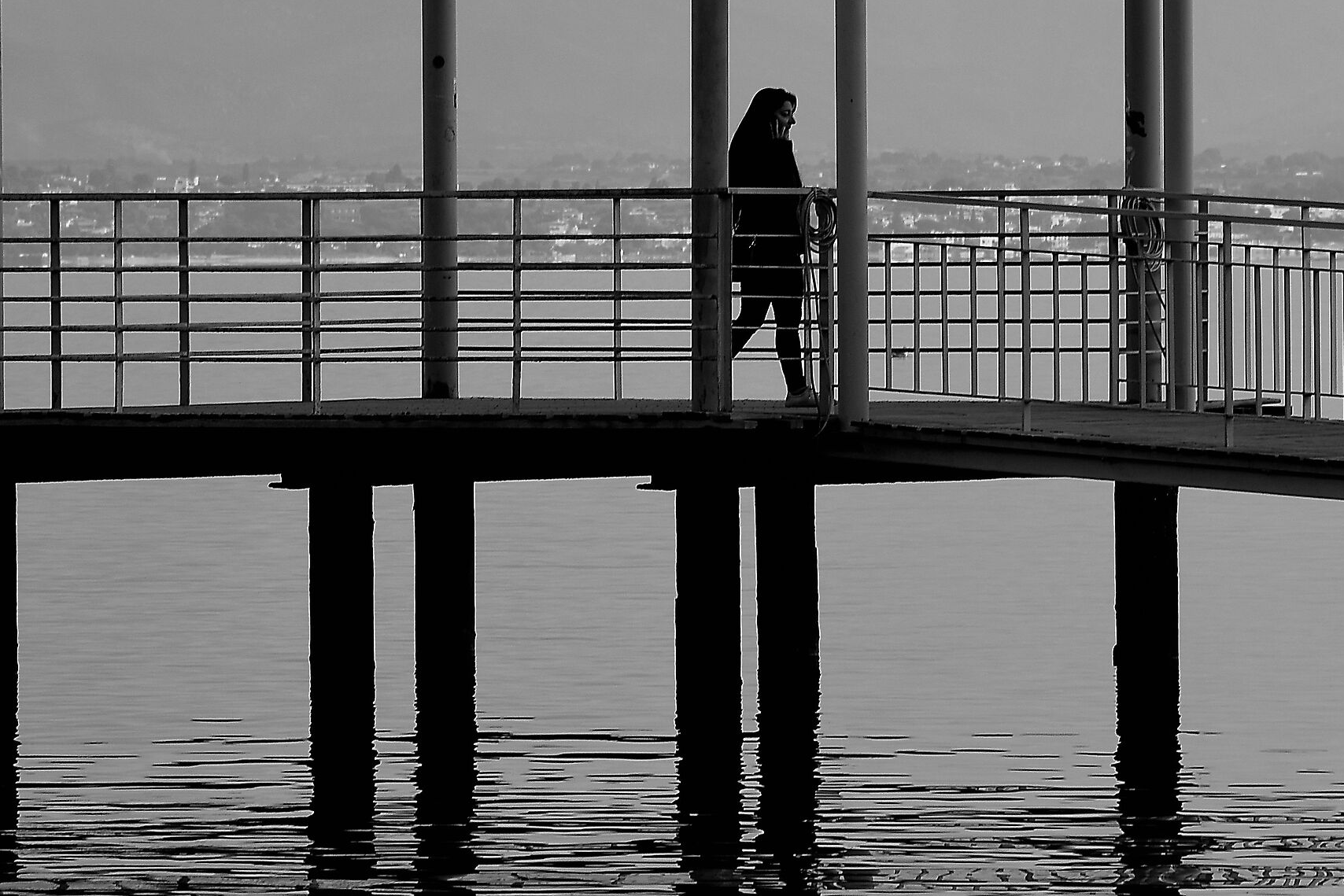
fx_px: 8811
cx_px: 856
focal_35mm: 236
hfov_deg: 8.7
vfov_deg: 5.8
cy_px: 609
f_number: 8
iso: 100
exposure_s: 1/250
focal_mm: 112
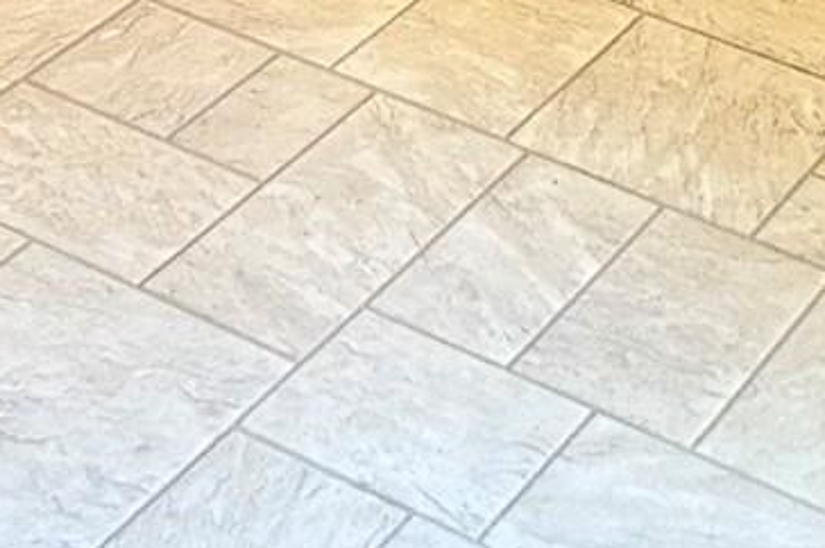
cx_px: 630
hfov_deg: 17.1
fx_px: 2725
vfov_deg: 10.1
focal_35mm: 119
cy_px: -761
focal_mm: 5.7
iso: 400
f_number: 1.5
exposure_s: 1/60
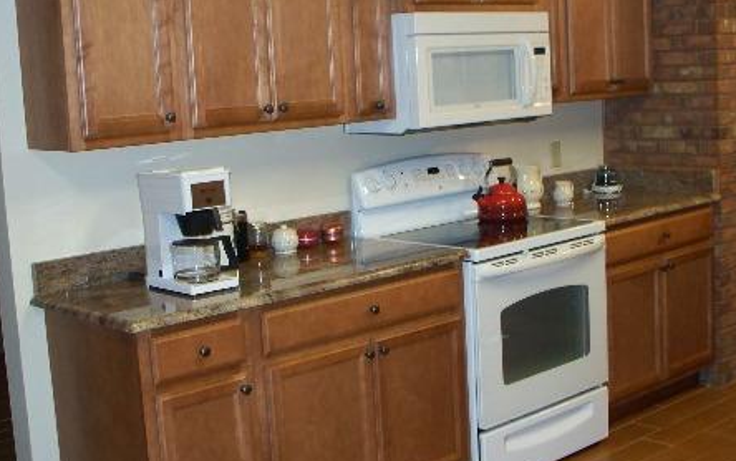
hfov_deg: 36.9
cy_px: 206
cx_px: 351
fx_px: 1104
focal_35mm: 55
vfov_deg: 23.6
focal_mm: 7.54
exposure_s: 1/30
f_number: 2.8
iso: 200
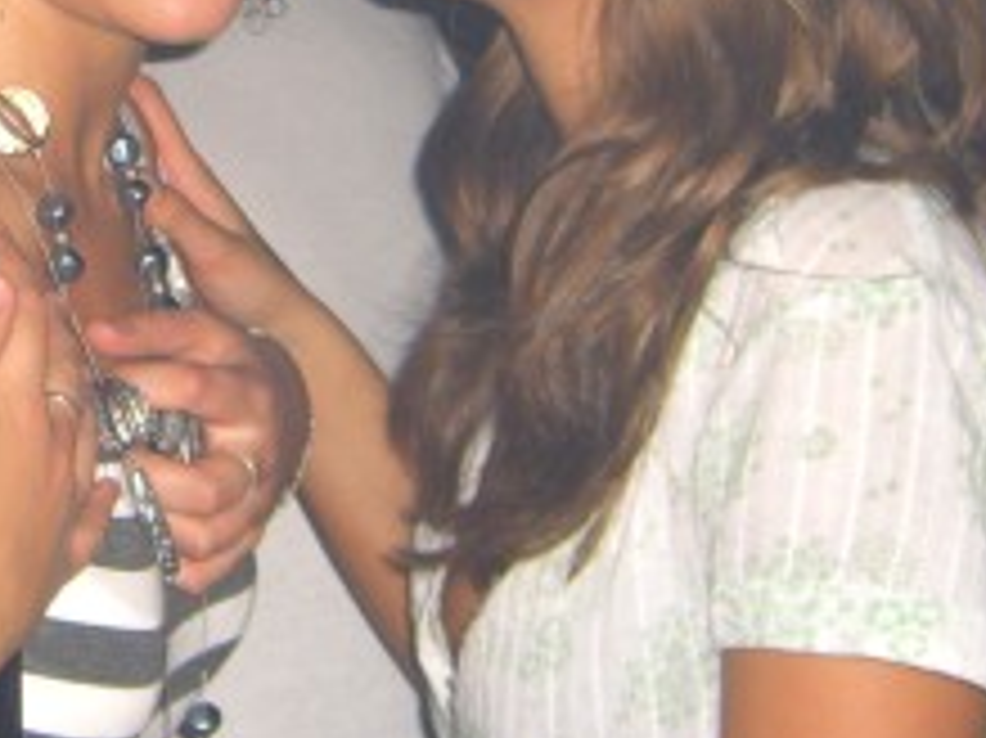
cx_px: 9
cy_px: 86
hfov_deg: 18.4
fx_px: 2961
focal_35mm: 104
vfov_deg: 14.1
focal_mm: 7.9
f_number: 2.8
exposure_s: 1/60
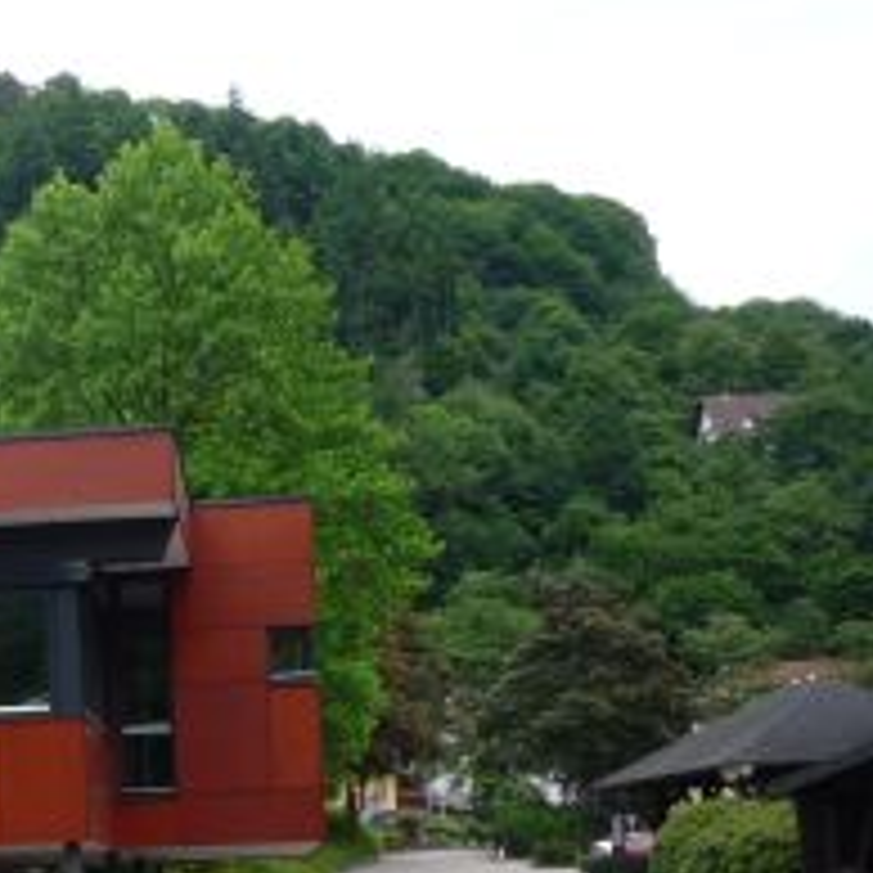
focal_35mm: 70
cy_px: 792
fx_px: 1997
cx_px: -130
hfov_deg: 22.9
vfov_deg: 24.0
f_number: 4
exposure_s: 1/200
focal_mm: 5.2
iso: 100
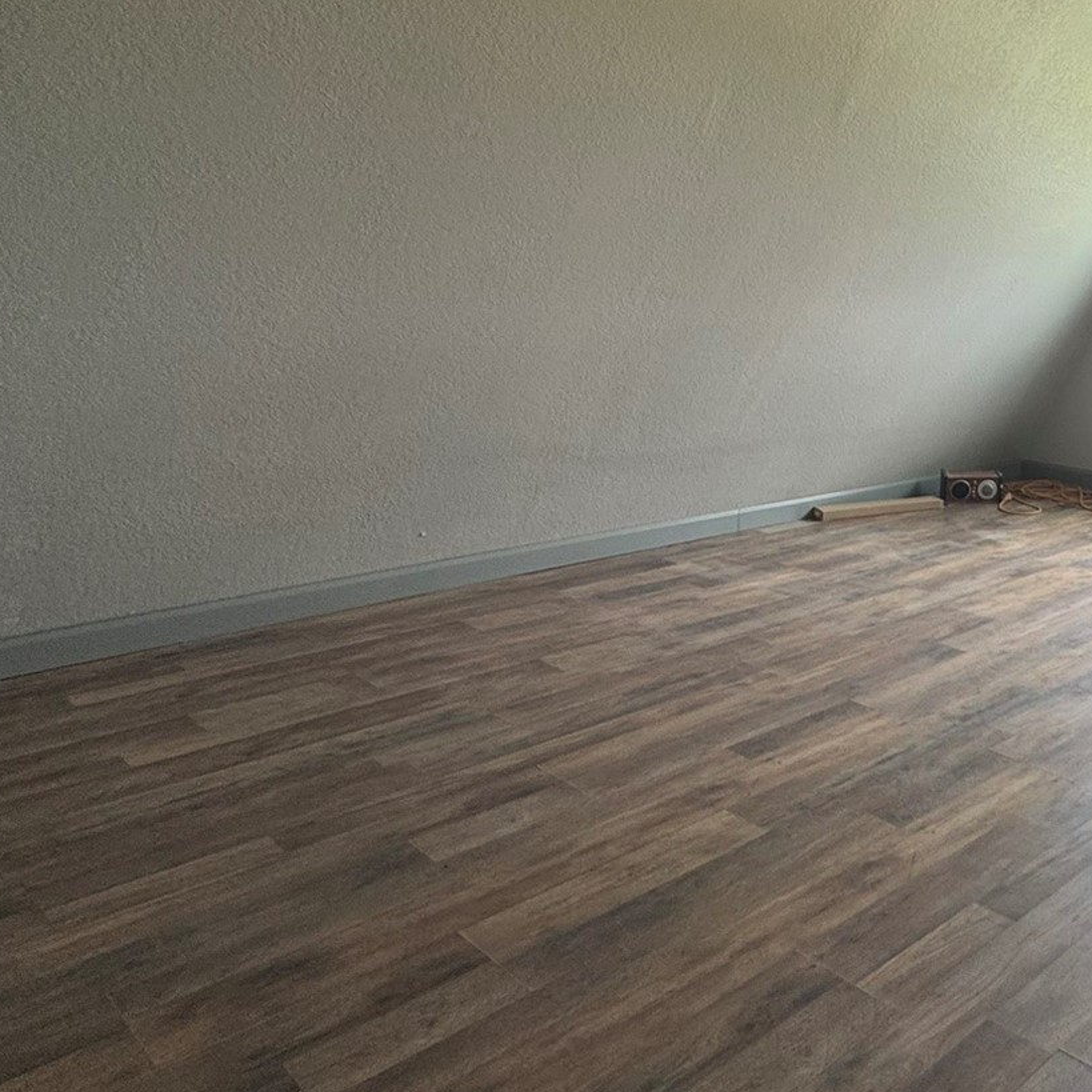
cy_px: 328
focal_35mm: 29
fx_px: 1035
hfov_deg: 45.3
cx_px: 1133
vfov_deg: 54.0
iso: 80
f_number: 2.2
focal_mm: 2.22
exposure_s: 1/120
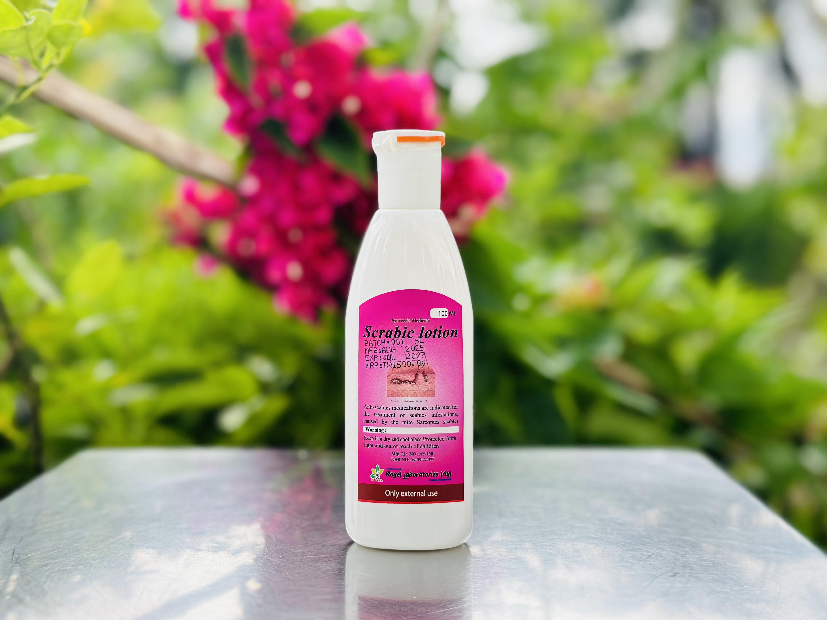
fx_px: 1147
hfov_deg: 39.7
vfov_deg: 30.3
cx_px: 414
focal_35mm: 48
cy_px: 310
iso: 80
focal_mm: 6.86
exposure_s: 1/426
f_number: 1.78
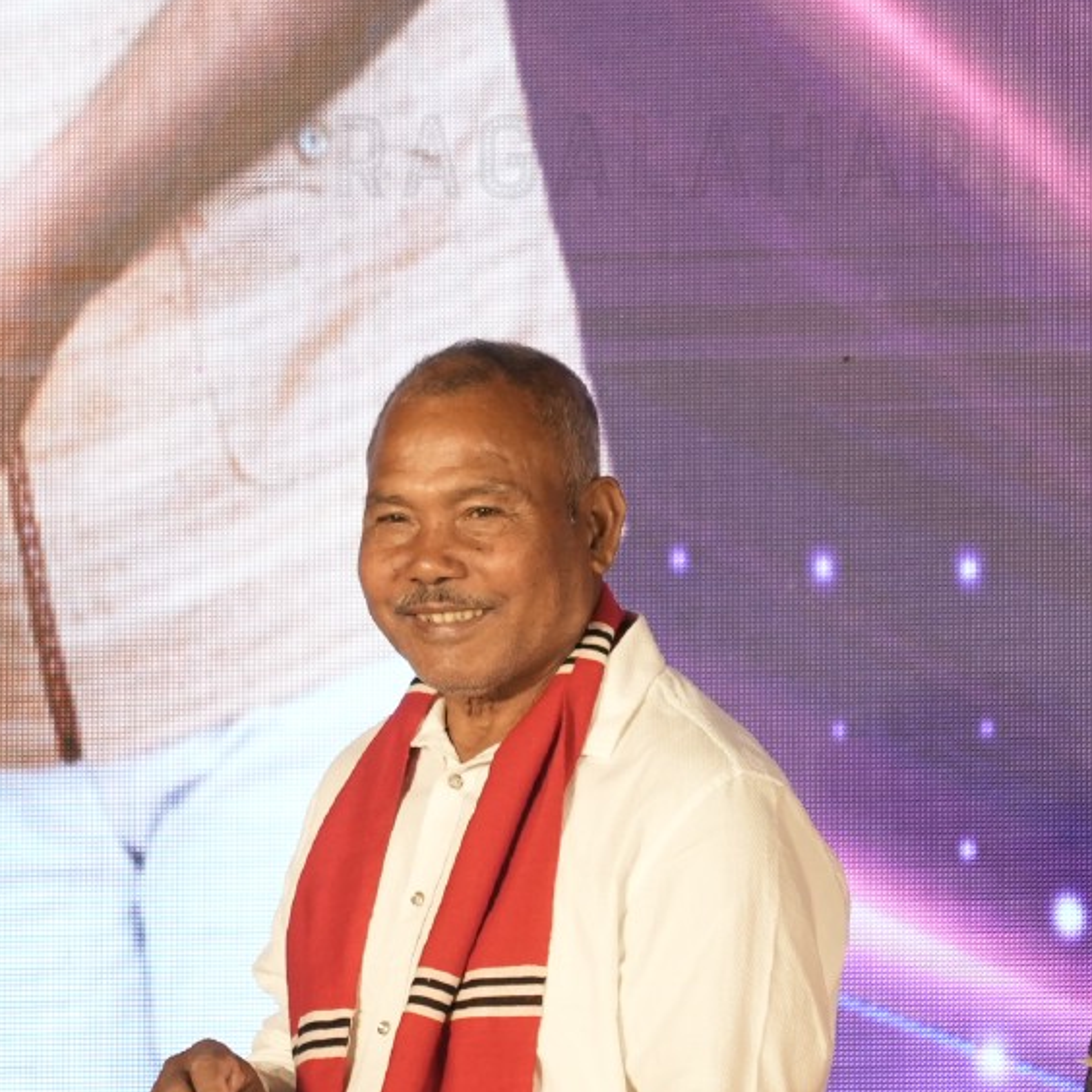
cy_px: 835
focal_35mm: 331
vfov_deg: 5.3
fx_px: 11814
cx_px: 136
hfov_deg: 5.3
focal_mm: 105
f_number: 4
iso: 800
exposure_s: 1/200
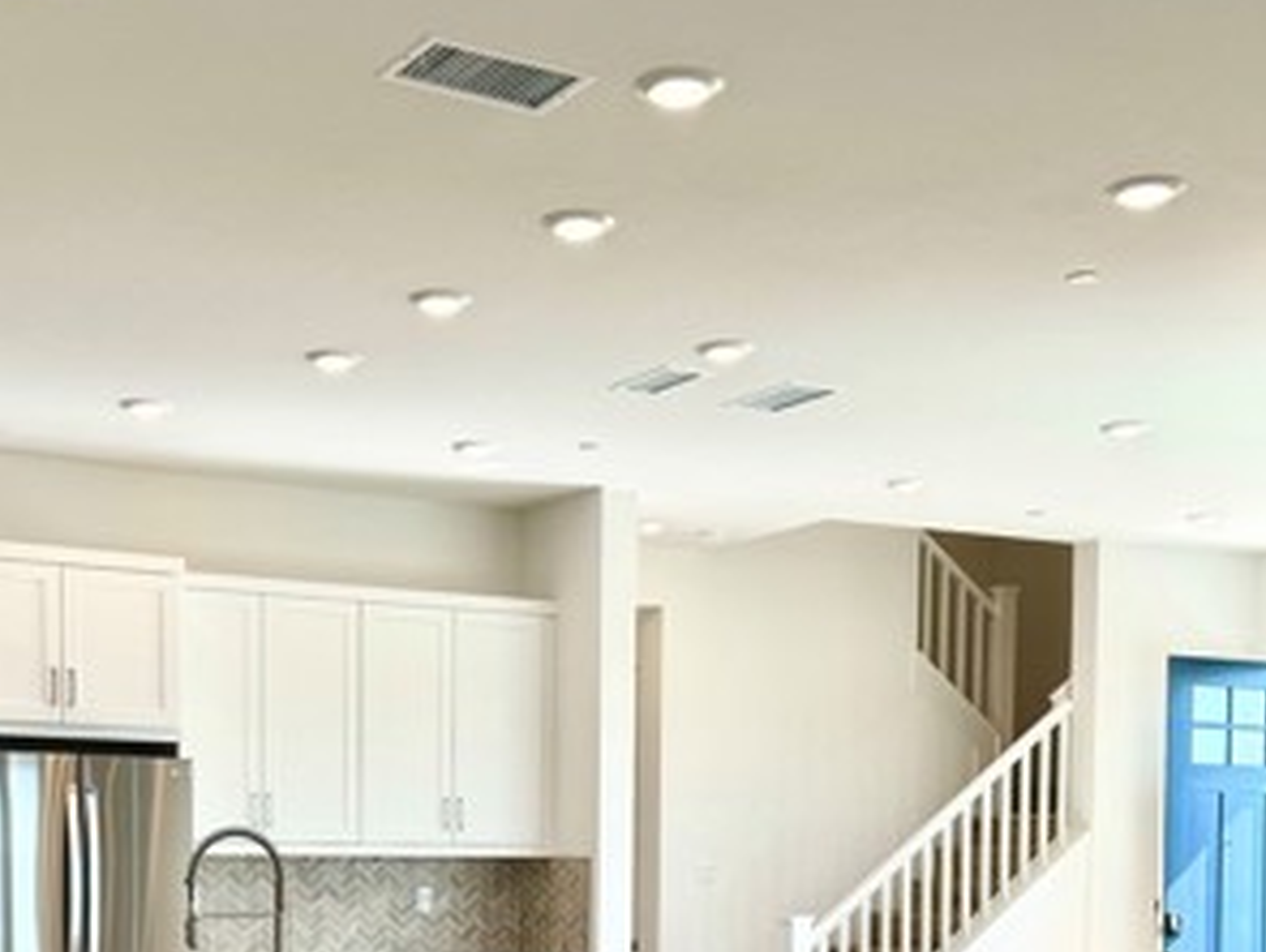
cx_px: 476
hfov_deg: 36.6
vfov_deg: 26.9
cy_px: 901
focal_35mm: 52
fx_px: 1904
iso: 80
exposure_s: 1/539
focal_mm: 6.86
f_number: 1.78
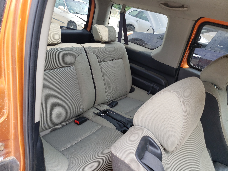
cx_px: 114
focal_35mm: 26
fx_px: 171
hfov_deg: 67.3
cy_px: 86
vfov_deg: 53.1
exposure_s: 1/217
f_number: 1.5
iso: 50
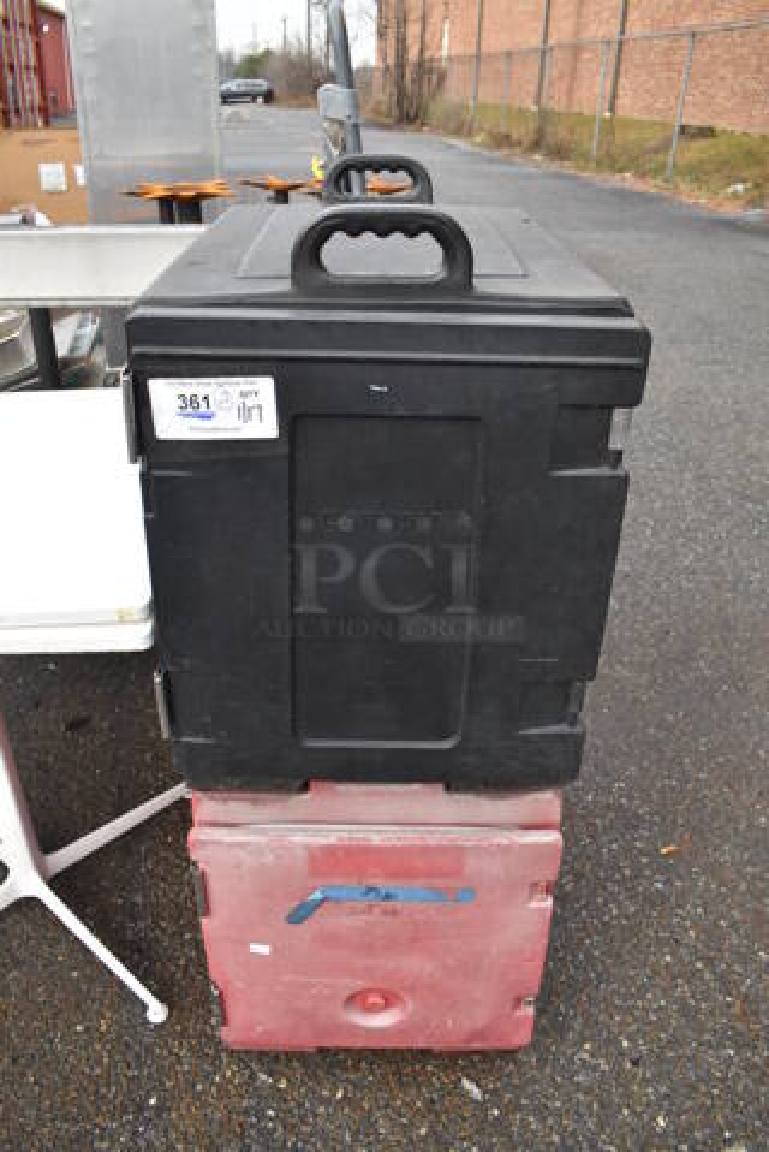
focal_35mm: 27
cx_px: 384
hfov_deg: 48.0
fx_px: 864
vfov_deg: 67.4
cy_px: 576
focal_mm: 18
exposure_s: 1/200
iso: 200
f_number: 6.3
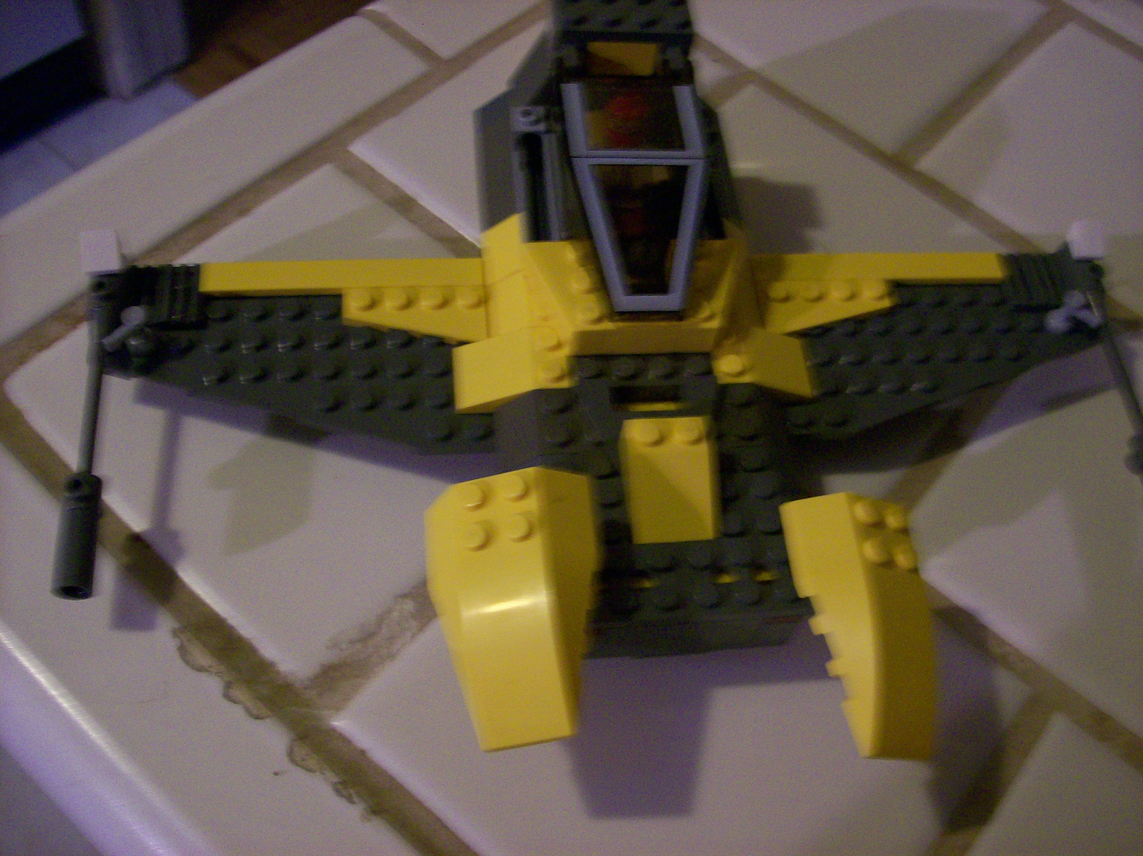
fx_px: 1188
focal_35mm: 36
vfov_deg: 39.6
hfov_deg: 51.4
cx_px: 572
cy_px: 428
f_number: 2.7
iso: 160
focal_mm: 6
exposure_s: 1/8
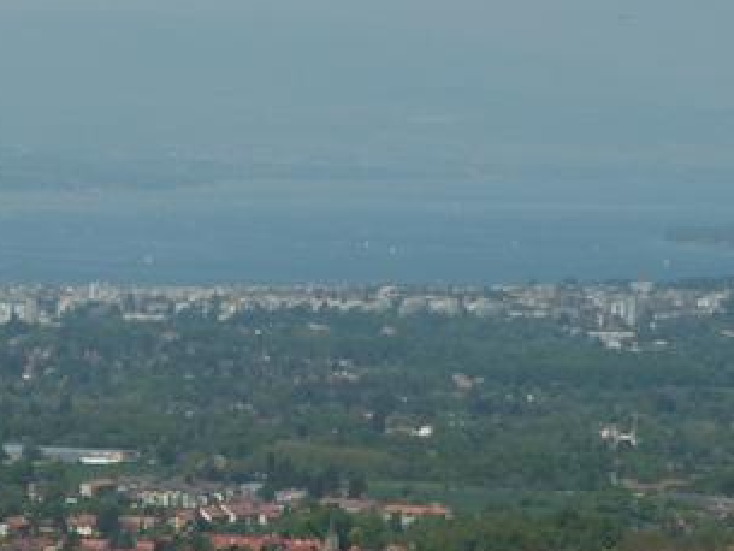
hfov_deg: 7.0
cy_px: 260
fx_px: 5961
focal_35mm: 281
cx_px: 60
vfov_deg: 5.3
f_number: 8
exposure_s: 1/250
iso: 50
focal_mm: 21.97
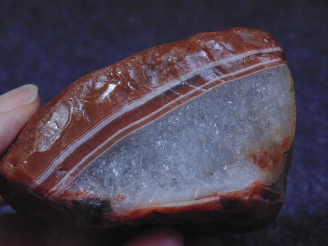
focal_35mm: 98
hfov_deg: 20.0
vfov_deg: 15.1
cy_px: 123
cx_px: 164
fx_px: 928
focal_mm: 17.5
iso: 320
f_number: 4.6
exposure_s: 1/160
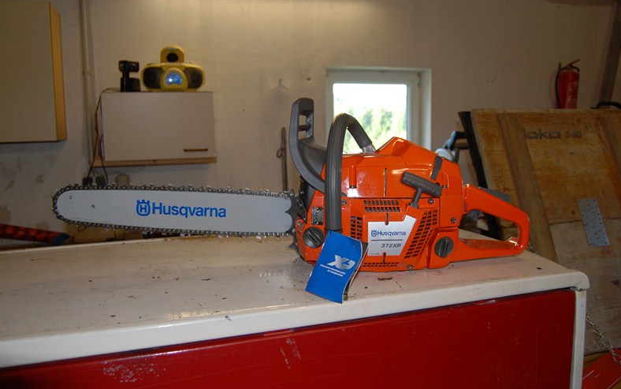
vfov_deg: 42.5
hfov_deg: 63.7
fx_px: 500
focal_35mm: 30
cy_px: 190
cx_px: 309
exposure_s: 1/60
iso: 200
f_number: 3.5
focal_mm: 19
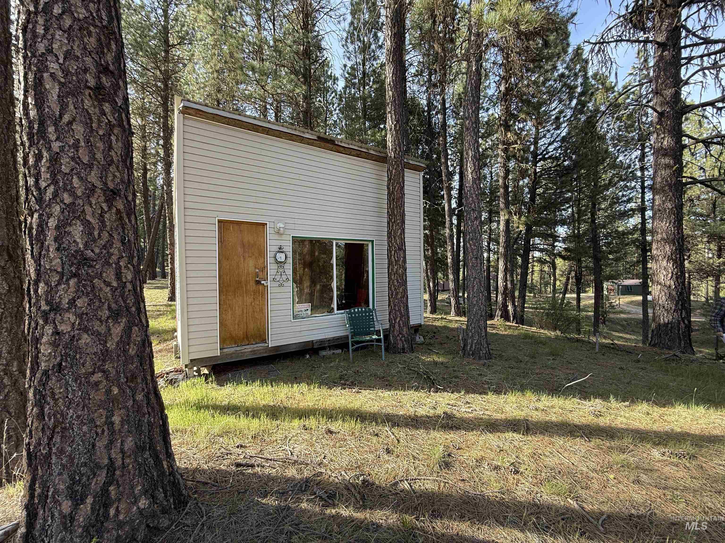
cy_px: 272
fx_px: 293
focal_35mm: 14
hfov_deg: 102.1
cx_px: 362
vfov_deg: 85.7
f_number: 2.2
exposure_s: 1/127
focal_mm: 2.22
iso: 50
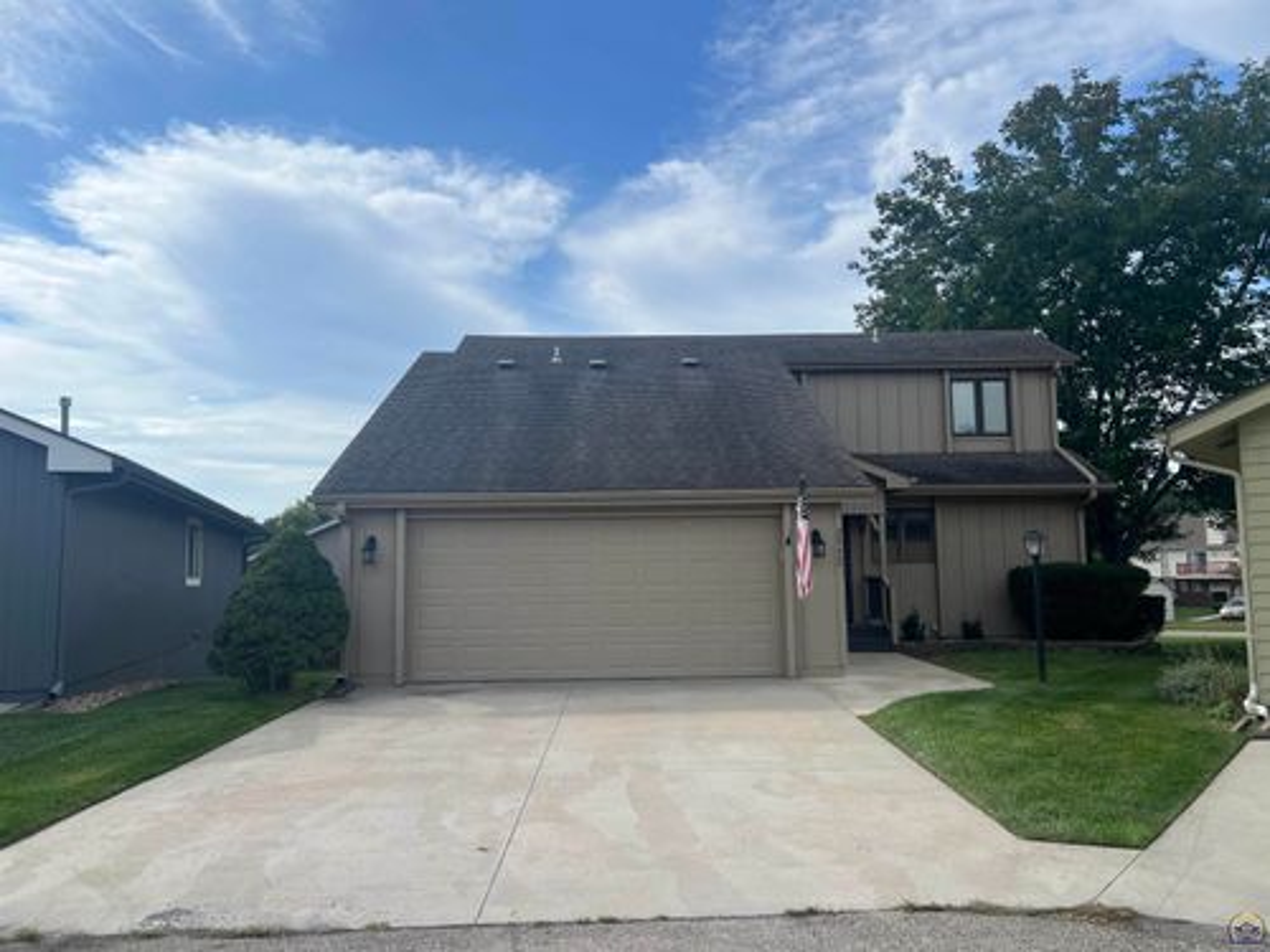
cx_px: 635
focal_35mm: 26
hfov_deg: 67.3
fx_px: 954
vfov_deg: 53.1
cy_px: 476
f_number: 1.5
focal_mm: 5.7
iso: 50
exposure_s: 1/6579
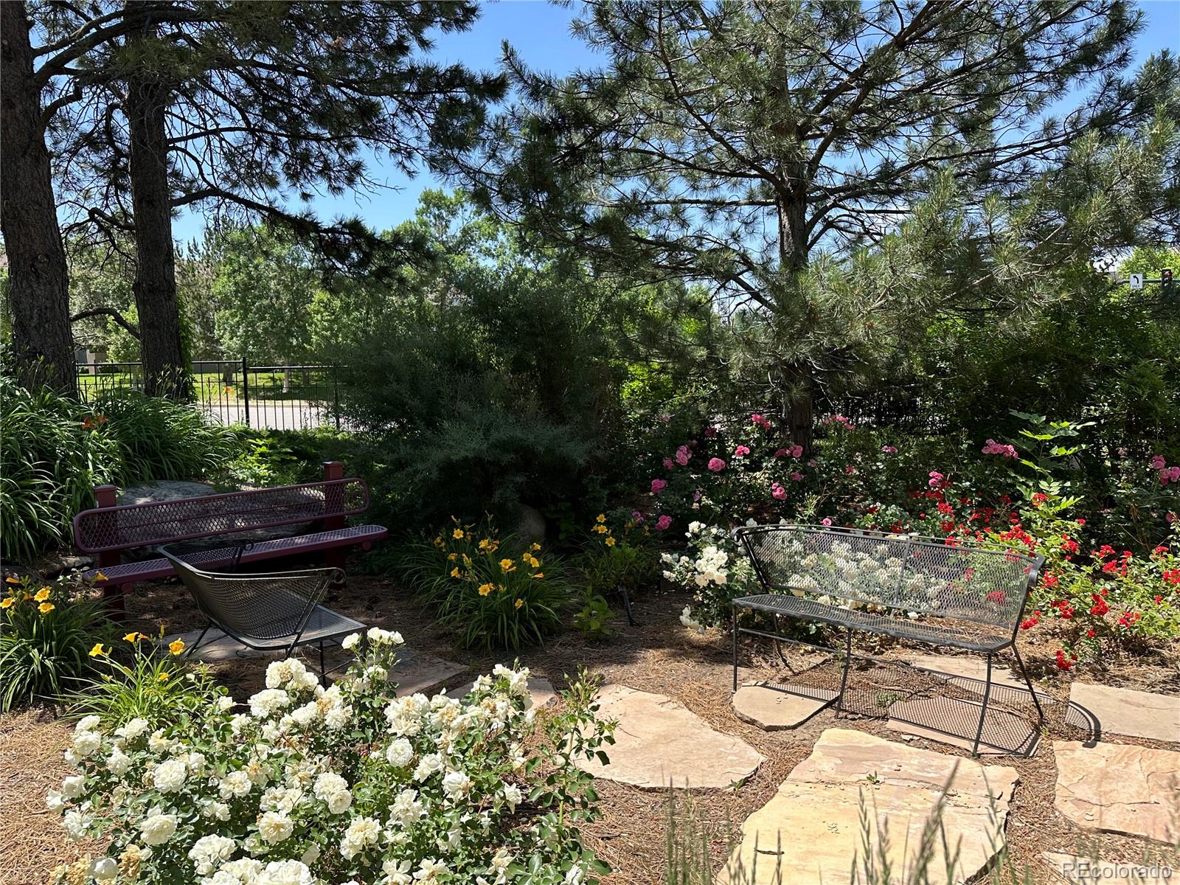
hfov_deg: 71.6
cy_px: 442
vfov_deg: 56.8
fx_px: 818
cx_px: 590
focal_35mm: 24
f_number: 1.78
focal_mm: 6.86
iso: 80
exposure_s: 1/1562
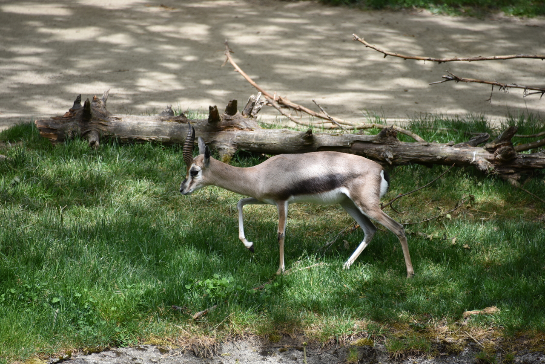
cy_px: 182
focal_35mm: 300
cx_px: 272
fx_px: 4542
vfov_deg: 4.6
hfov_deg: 6.9
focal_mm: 300
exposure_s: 1/640
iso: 220
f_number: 5.6
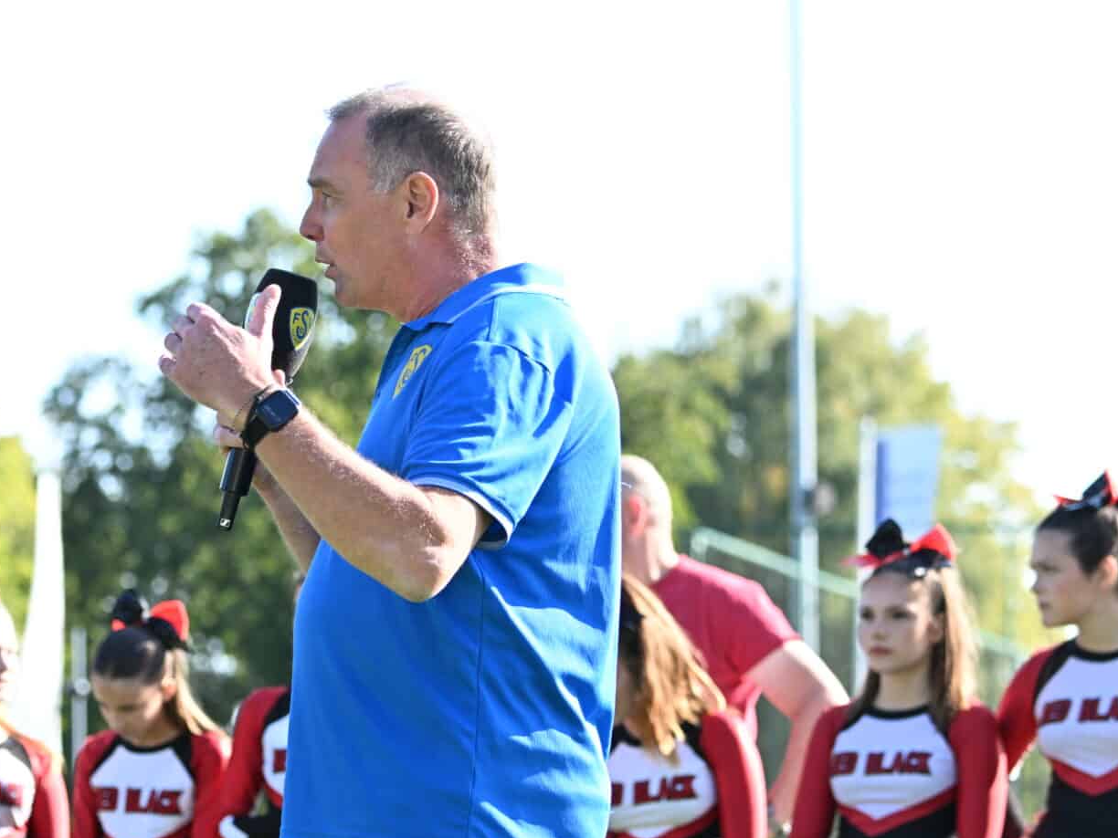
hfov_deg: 9.8
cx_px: 425
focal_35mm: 201
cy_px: 550
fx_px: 6492
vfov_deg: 7.4
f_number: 4.8
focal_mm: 125
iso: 1100
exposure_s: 1/1600
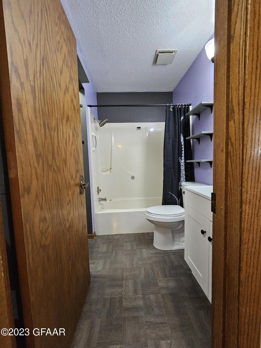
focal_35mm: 13
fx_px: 131
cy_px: 174
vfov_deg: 106.2
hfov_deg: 89.9
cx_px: 130
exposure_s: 1/30
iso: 640
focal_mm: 2.2
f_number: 2.2
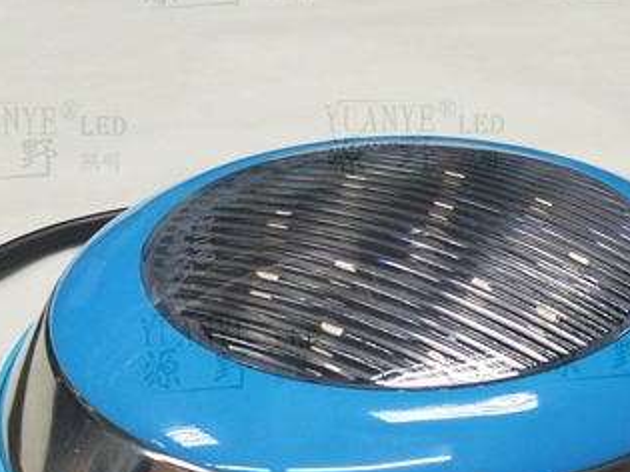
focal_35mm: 62
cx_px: 520
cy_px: 520
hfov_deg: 30.3
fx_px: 1128
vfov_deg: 22.3
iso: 250
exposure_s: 1/50
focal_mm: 3.88
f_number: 2
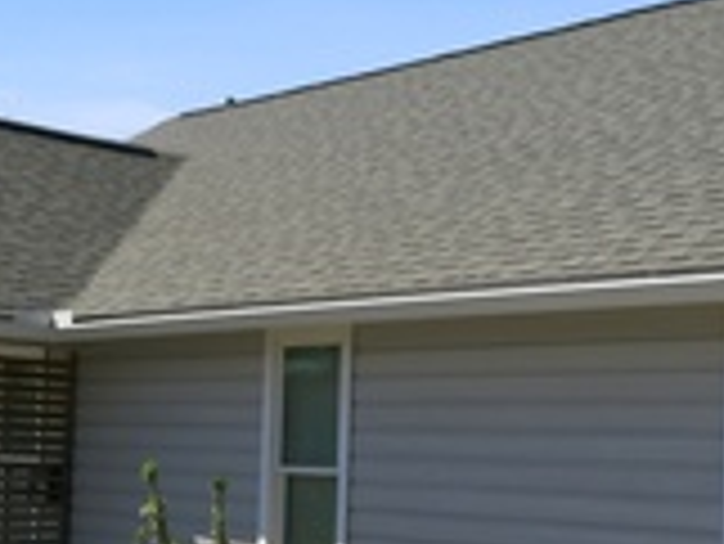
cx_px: 598
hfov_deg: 29.0
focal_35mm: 65
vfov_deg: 22.3
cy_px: 427
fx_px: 1361
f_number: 4
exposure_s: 1/3200
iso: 50
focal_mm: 17
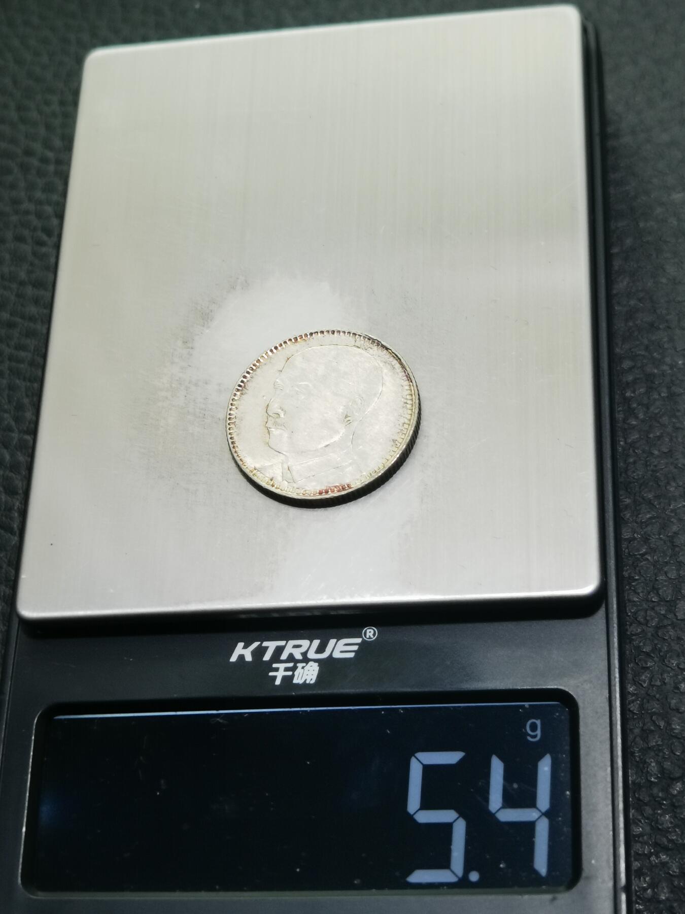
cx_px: 342
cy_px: 457
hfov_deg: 23.7
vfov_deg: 31.2
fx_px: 1636
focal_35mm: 62
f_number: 1.9
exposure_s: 1/100
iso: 100
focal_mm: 6.67
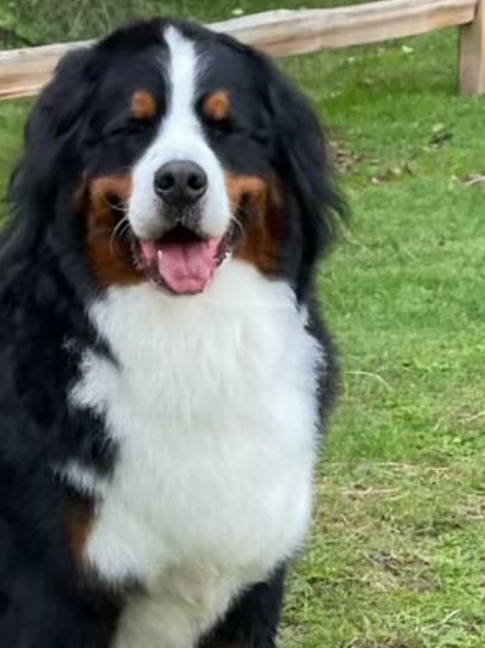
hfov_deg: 10.4
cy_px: 461
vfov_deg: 13.9
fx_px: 2655
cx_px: 64
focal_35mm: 142
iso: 250
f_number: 2.2
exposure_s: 1/65
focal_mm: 7.5
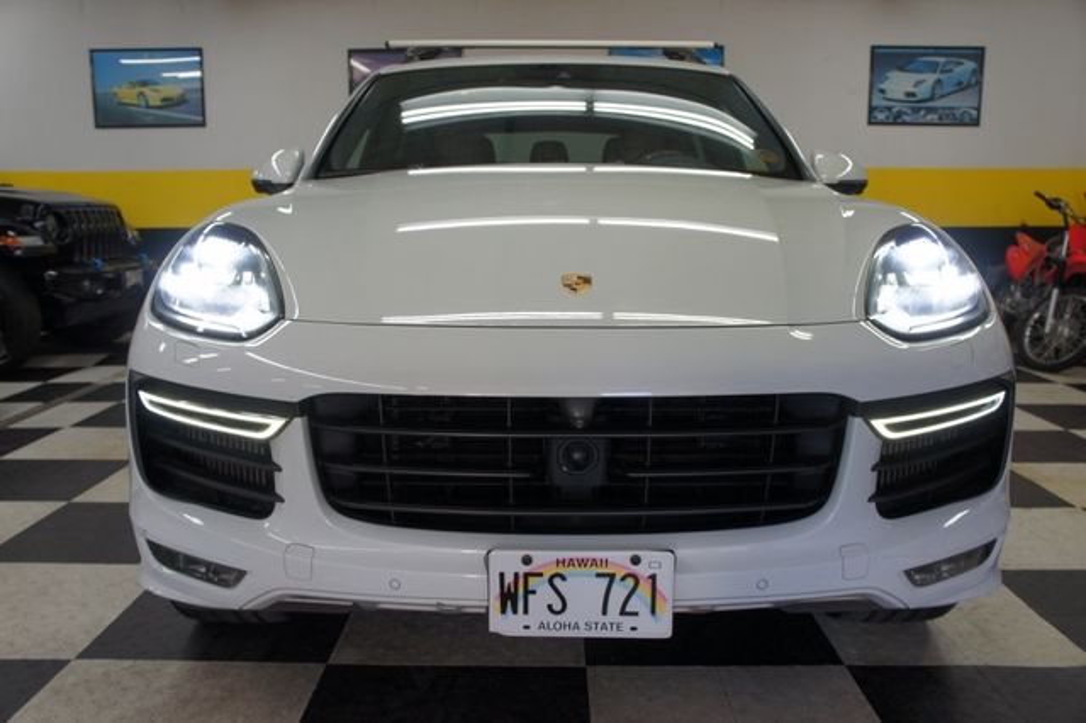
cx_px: 543
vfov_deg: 43.6
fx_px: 904
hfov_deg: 62.0
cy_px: 362
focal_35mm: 30
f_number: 5
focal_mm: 20
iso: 200
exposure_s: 1/50
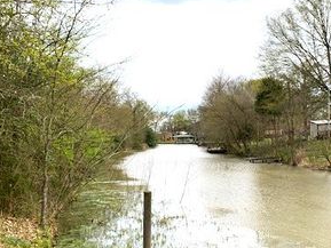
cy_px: 170
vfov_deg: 31.9
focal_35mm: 45
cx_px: 190
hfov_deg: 42.0
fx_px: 430
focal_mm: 4.25
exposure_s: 1/1661
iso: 25
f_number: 1.8
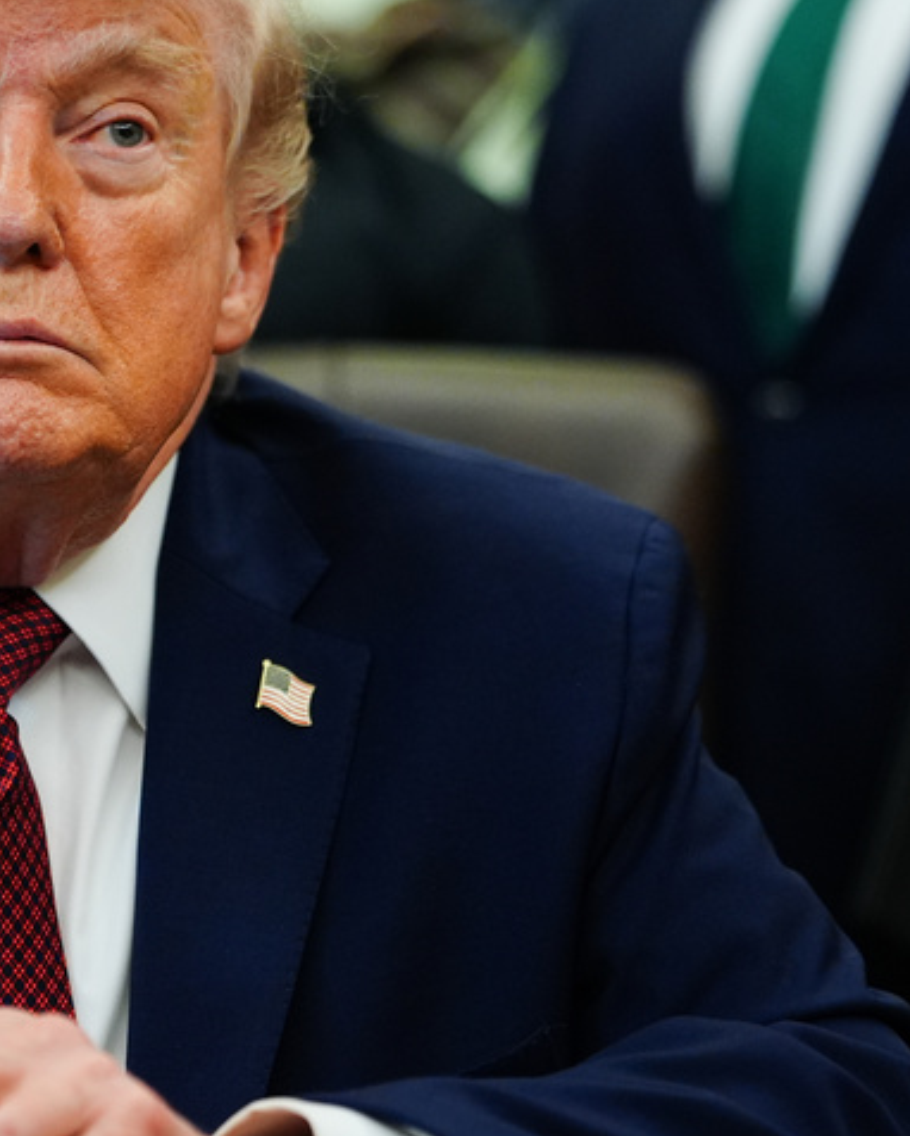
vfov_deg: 12.1
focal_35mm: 159
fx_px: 5349
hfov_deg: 9.7
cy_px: 603
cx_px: 17
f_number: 2
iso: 2500
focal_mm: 79
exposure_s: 1/500
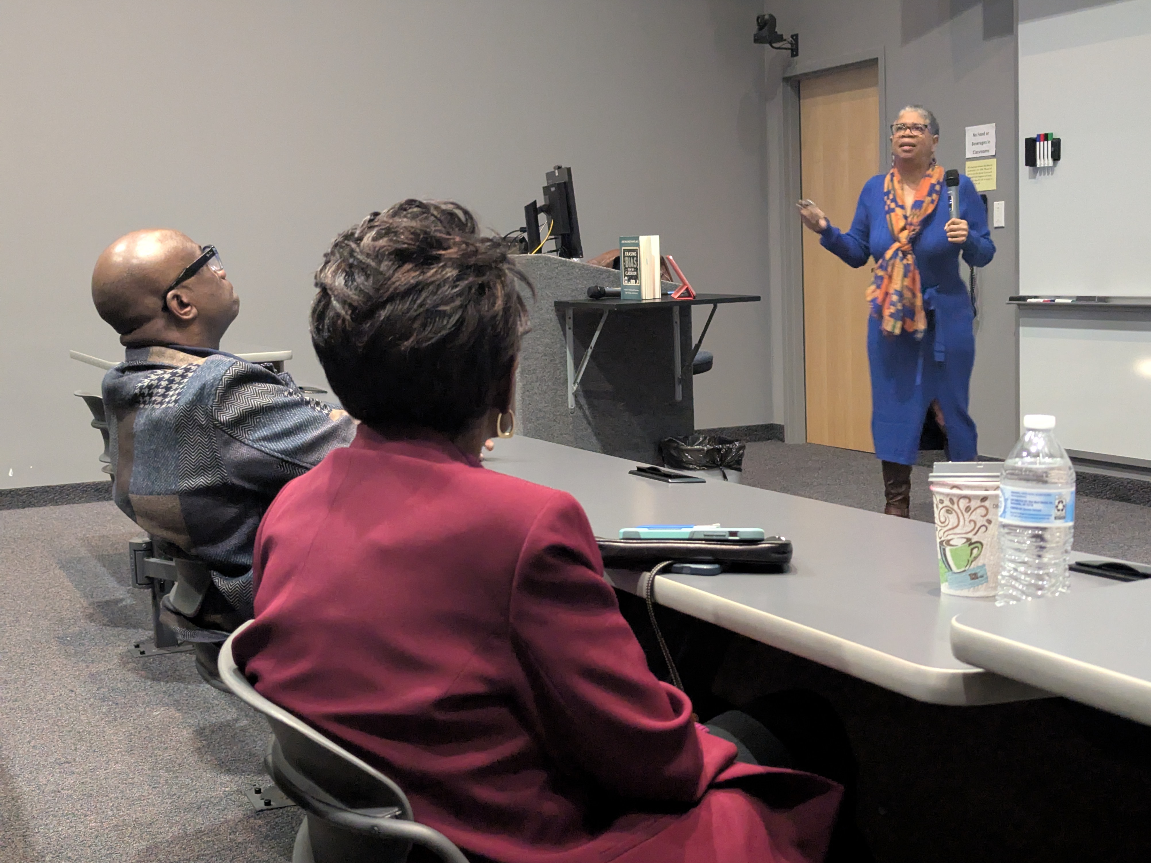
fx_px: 1629
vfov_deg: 29.7
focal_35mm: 49
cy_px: 436
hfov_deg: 38.9
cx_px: 586
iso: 1240
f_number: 1.85
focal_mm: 6.81
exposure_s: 1/24
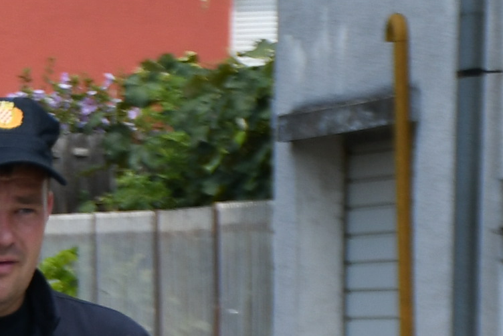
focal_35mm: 433
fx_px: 6052
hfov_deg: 4.6
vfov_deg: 3.2
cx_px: -813
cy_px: 670
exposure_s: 1/1600
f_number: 4.8
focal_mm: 52
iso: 400
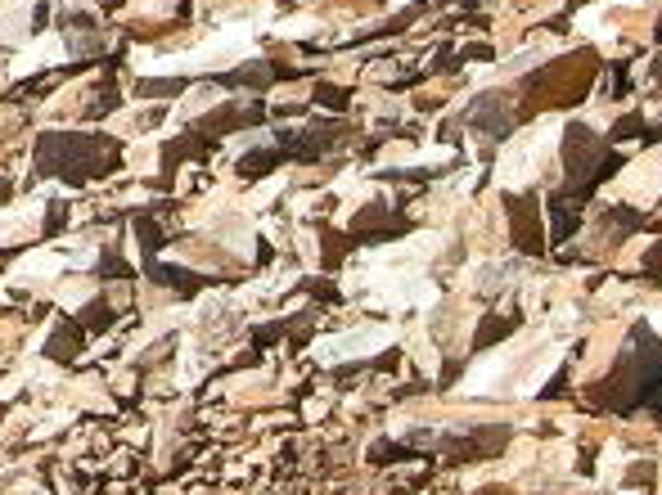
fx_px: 4662
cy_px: -464
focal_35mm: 244
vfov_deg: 5.9
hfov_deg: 7.1
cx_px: -1396
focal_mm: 7.5
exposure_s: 1/218
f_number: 5.4
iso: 100
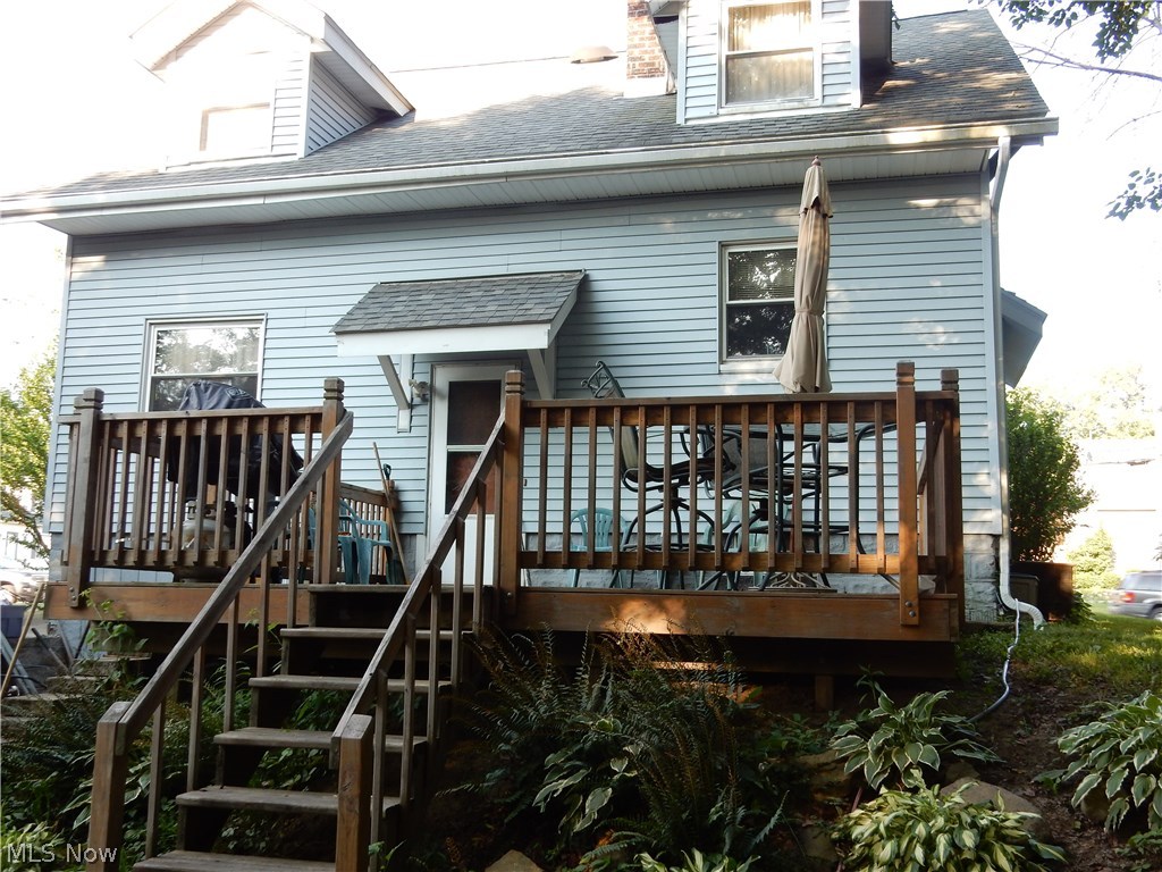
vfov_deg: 39.7
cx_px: 581
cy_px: 436
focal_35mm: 36
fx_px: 1208
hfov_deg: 51.4
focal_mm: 6.4
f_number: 4
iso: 125
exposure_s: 1/60
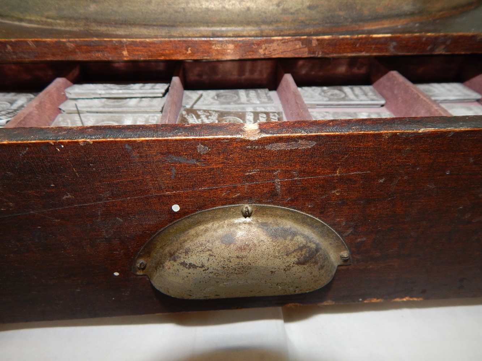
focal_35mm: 23
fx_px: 320
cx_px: 241
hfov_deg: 73.9
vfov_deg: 58.9
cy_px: 180
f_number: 6
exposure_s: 1/30
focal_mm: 4
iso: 200
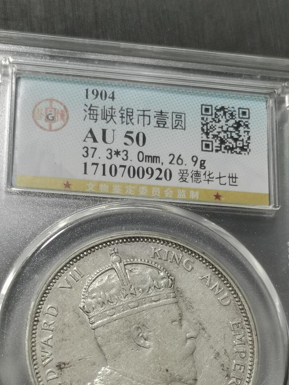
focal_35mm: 91
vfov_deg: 21.4
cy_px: 260
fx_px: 1013
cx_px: 136
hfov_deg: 16.2
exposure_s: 1/100
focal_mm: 5.58
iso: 80
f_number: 1.8
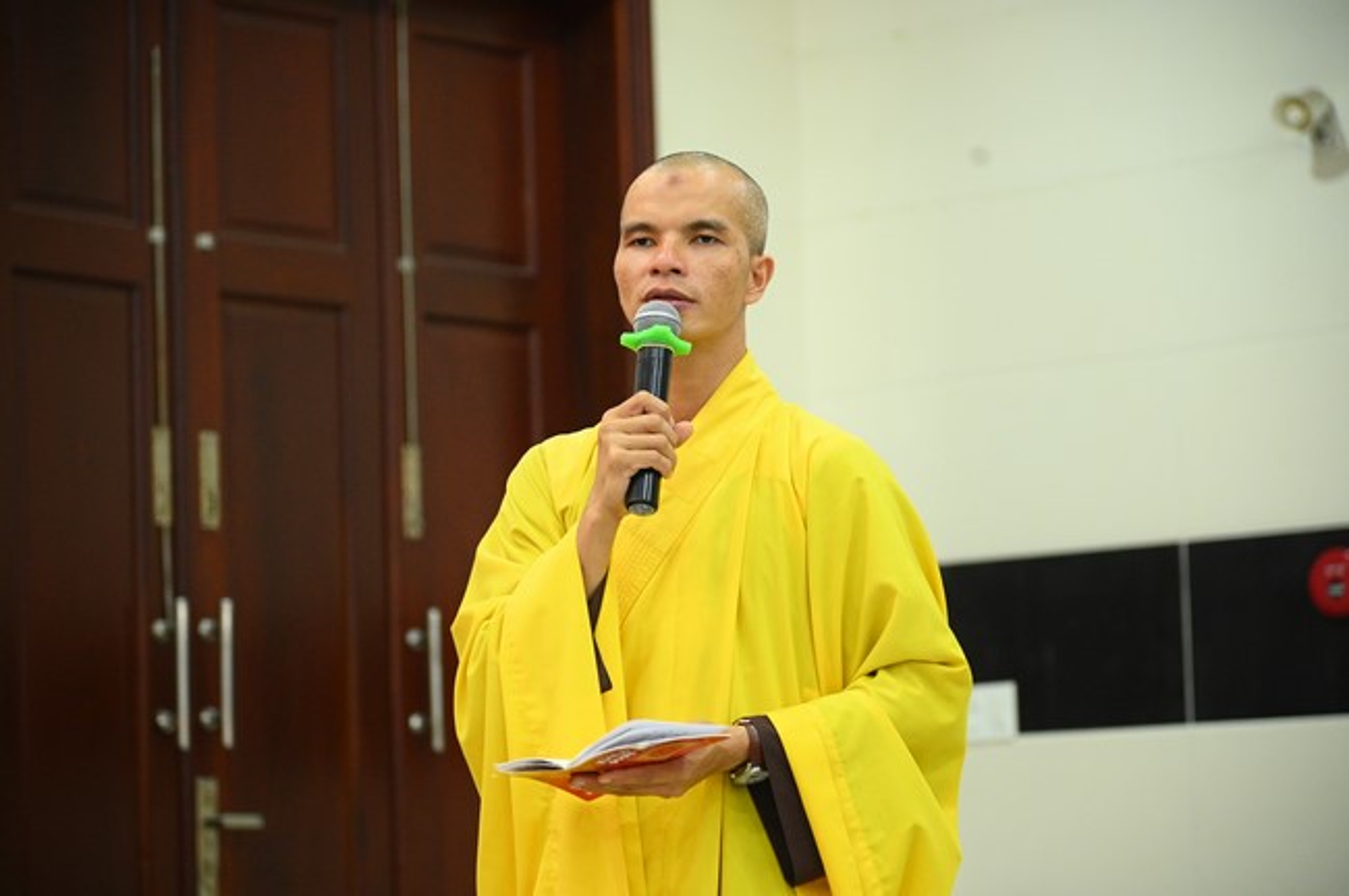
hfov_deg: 17.1
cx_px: 674
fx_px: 4492
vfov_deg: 11.4
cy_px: 448
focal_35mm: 120
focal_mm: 120
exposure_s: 1/160
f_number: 4
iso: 5000
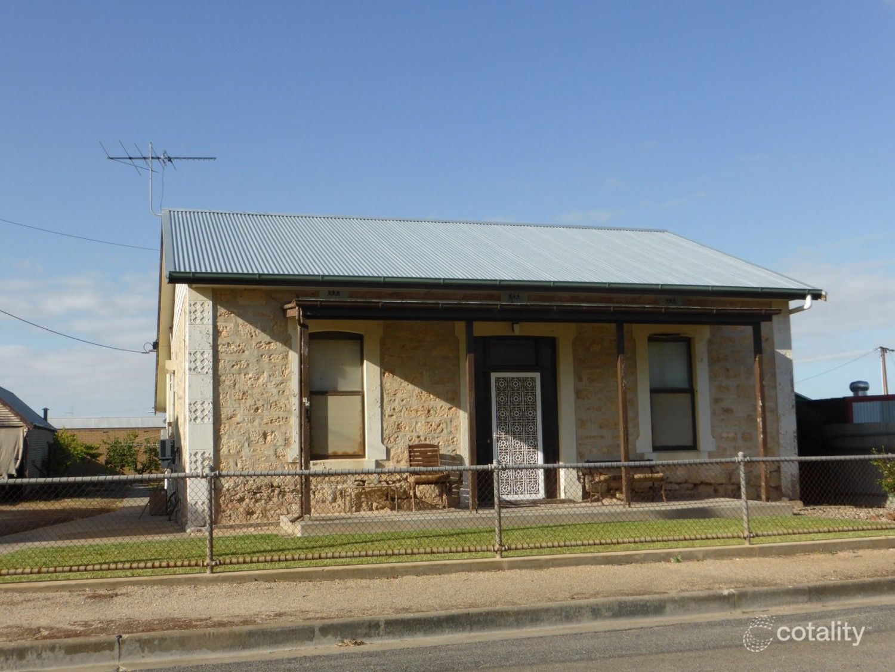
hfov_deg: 47.9
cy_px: 336
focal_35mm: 39
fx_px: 1008
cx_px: 448
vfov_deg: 36.8
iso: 100
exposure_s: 1/800
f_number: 3.9
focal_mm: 6.9
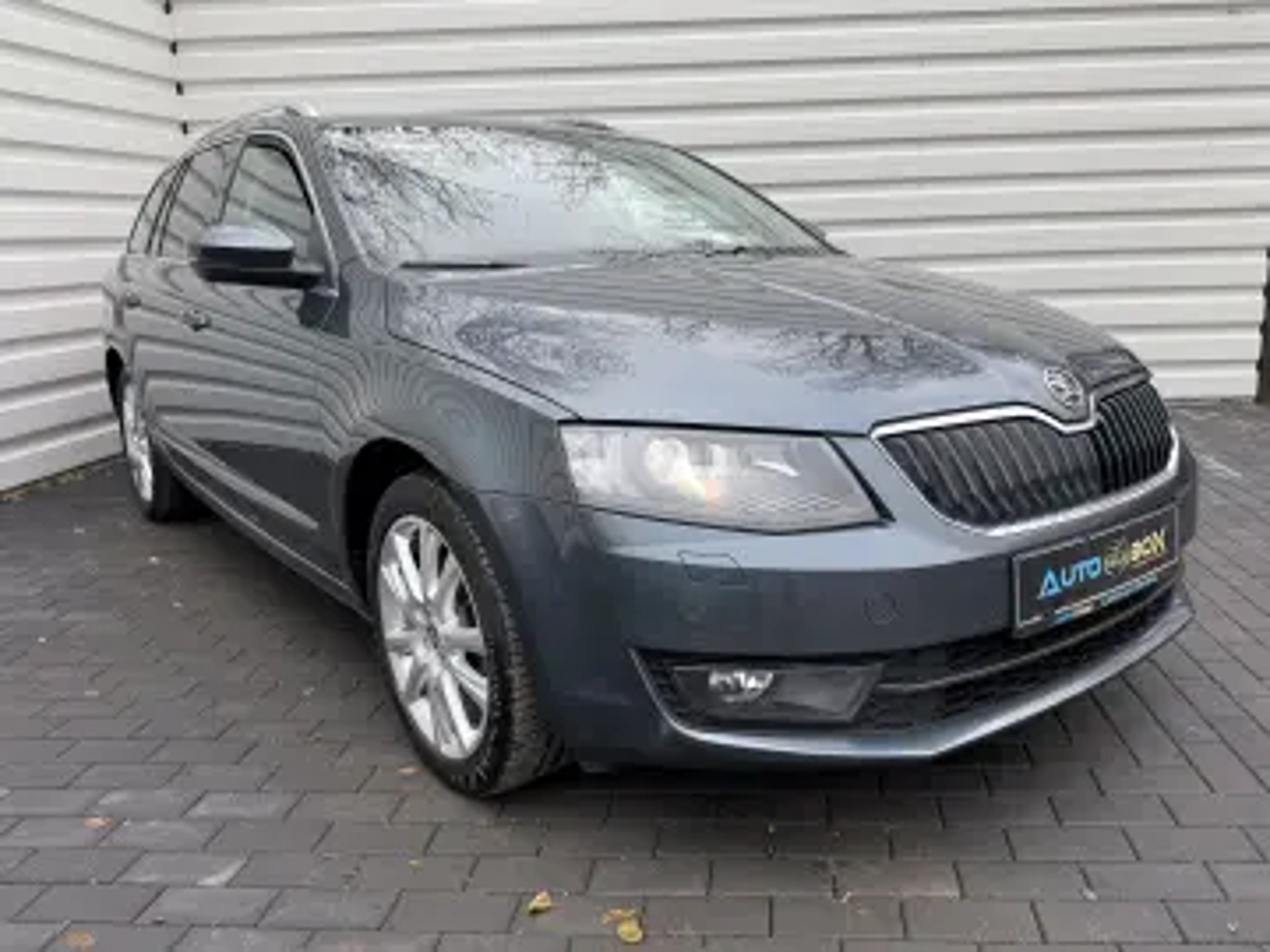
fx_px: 881
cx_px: 635
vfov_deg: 56.8
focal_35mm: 24
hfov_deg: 71.6
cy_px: 476
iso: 80
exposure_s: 1/622
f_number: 1.78
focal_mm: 6.76
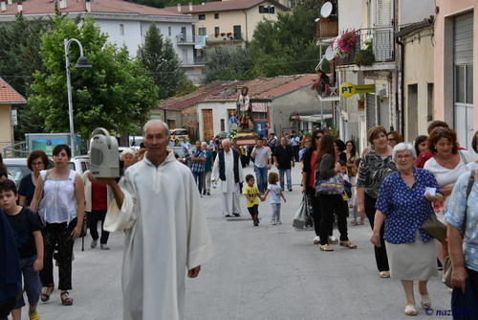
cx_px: 239
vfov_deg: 16.6
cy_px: 160
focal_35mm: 82
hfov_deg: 24.6
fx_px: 1096
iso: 400
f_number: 5.6
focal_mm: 55
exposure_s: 1/250
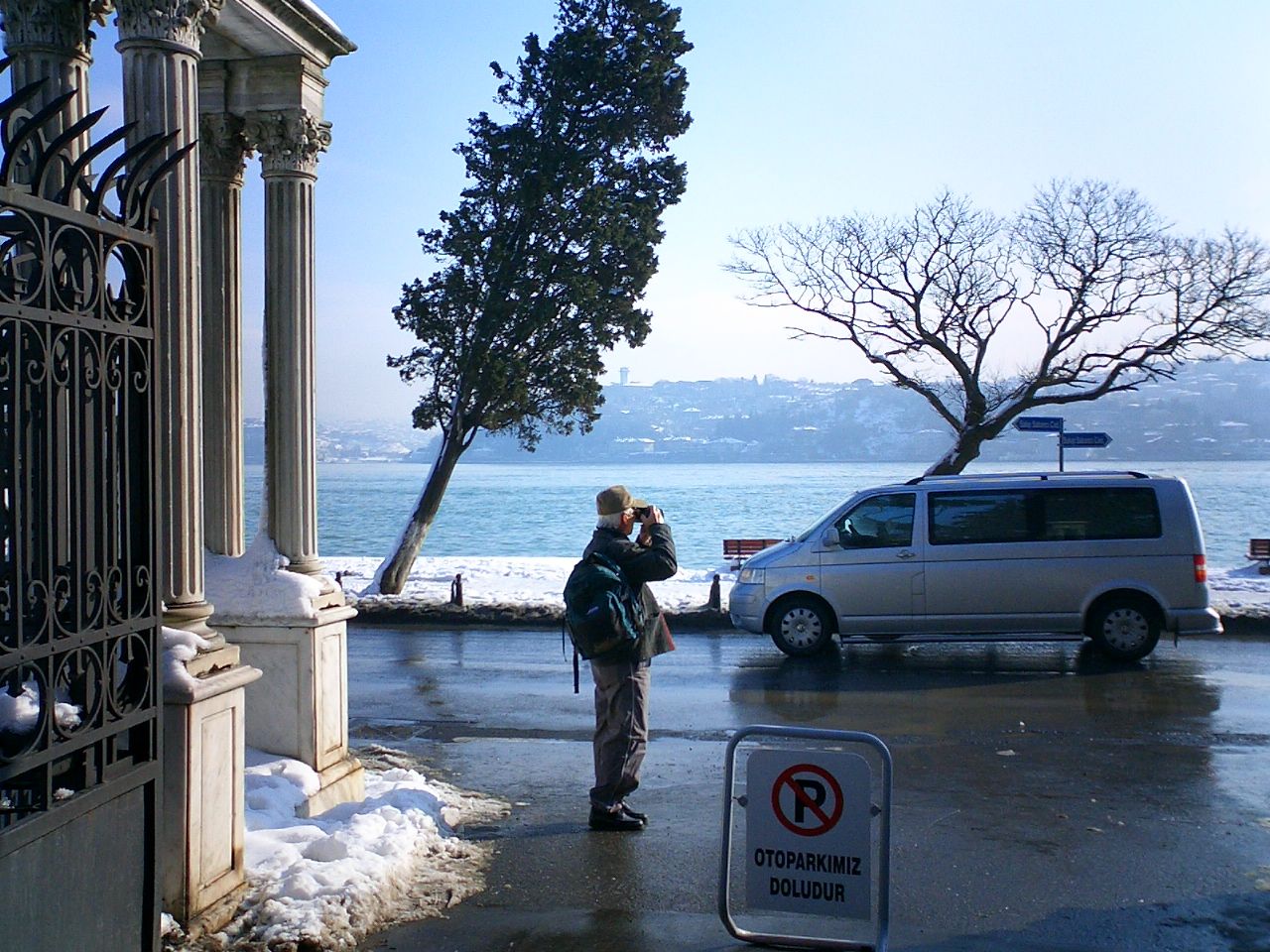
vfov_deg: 38.7
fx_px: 1357
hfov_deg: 50.1
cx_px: 635
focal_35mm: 37
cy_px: 476
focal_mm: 5.6
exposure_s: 1/1000
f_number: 3.5
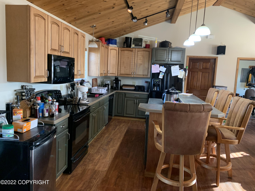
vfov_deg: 53.1
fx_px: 192
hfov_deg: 67.3
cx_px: 128
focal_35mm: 26
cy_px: 96
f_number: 1.8
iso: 320
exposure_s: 1/60
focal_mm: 4.25
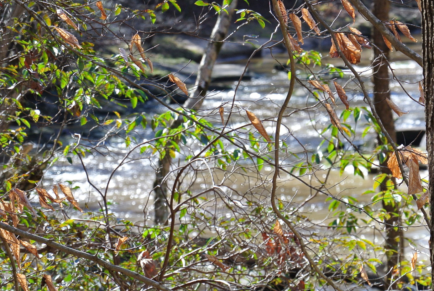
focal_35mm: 231
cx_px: 320
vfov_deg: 6.0
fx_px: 2789
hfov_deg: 8.9
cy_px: 248
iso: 100
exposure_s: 1/160
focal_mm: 47.5
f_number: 4
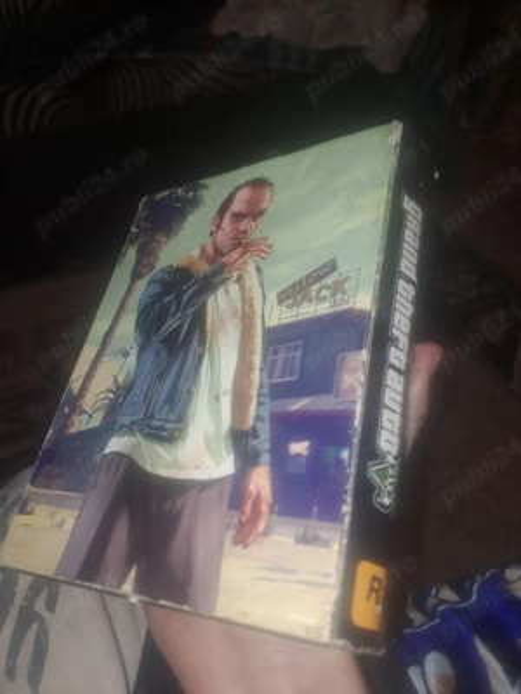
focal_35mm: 25
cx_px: 260
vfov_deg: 69.4
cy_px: 347
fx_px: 502
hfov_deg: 54.9
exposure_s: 1/50
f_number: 1.8
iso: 32
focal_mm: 4.65
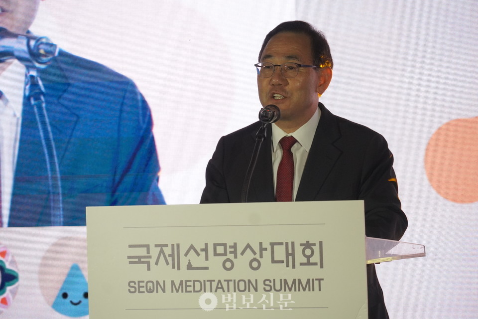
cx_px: 239
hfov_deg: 6.9
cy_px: 160
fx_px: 3983
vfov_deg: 4.6
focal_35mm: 300
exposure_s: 1/320
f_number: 6.3
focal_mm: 200
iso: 2000
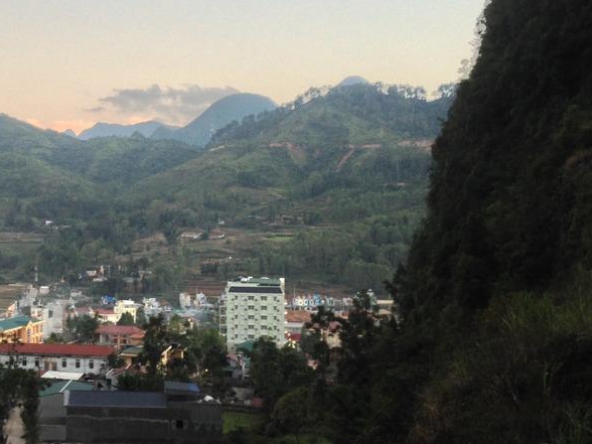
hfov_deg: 30.6
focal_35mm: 61
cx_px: 92
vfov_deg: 24.0
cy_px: 208
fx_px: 1043
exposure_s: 1/30
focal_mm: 4.28
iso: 50
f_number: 2.4
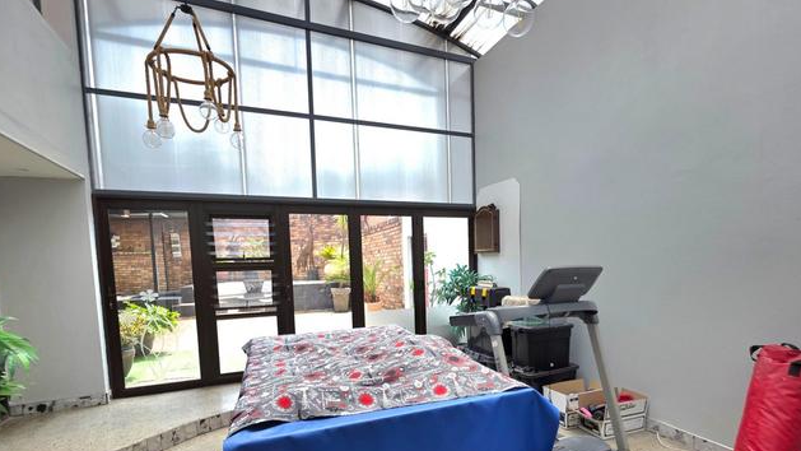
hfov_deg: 92.4
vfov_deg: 59.6
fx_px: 382
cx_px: 437
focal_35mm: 18
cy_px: 301
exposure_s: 1/385
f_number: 1.9
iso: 40
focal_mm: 2.2
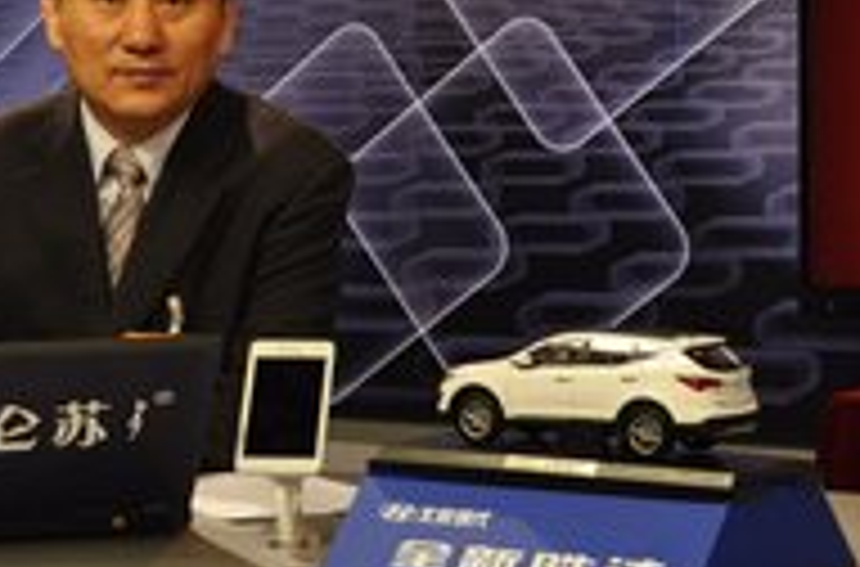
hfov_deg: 20.7
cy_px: 331
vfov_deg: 13.8
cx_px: 230
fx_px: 2341
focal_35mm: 98
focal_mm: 25
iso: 400
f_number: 5.6
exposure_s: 1/125
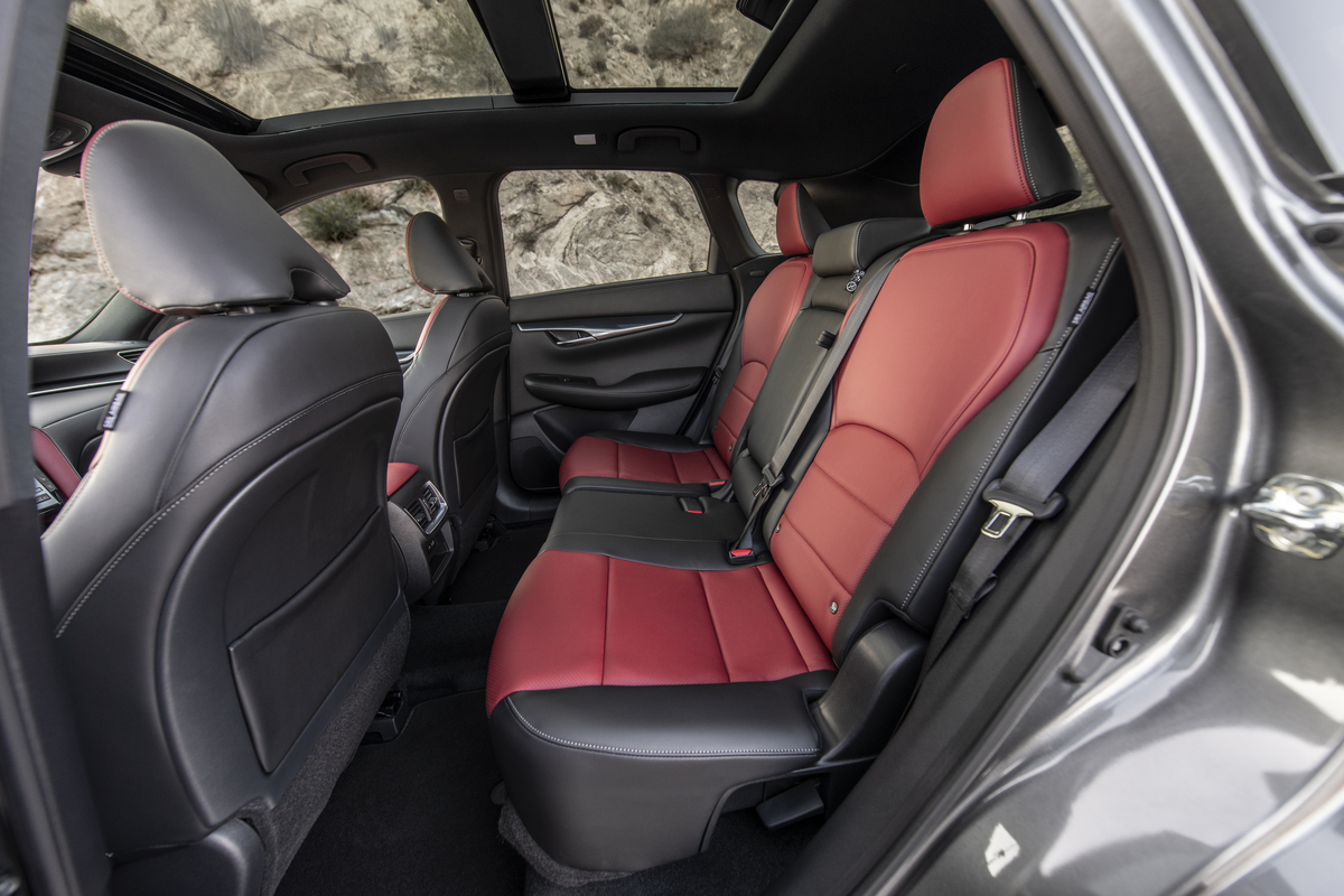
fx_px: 523
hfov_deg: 104.3
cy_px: 448
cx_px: 672
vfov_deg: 81.2
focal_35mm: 14
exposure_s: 1/50
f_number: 5
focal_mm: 14
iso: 400
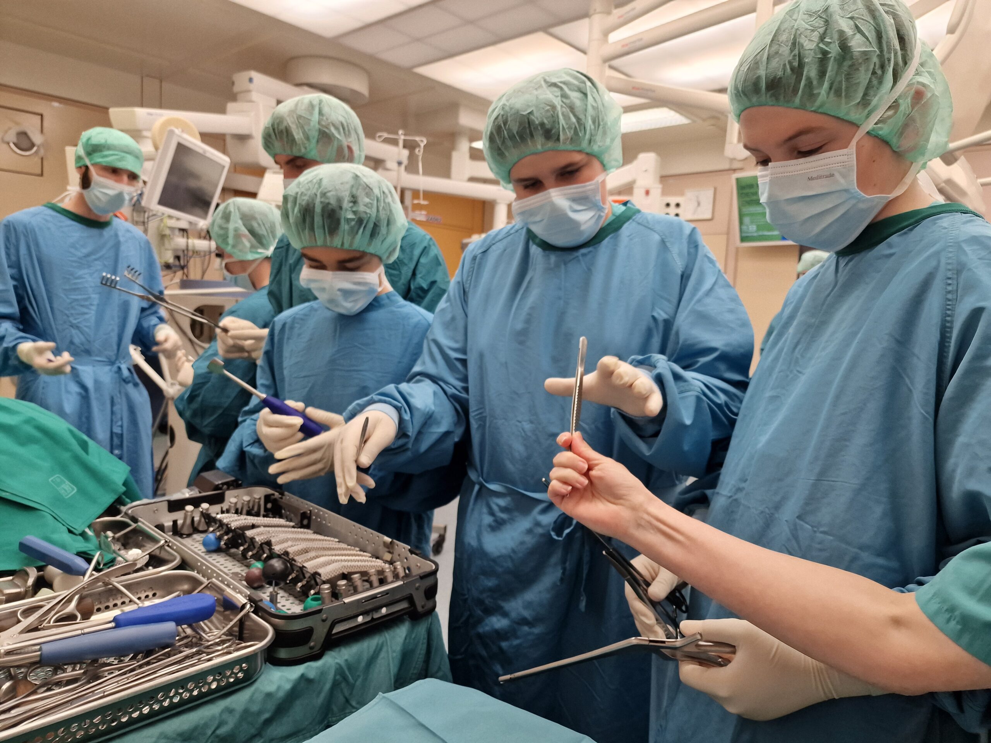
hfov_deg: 73.9
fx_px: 658
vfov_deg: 58.9
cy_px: 372
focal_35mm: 23
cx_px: 496
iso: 80
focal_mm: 6.4
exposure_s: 1/100
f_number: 1.8
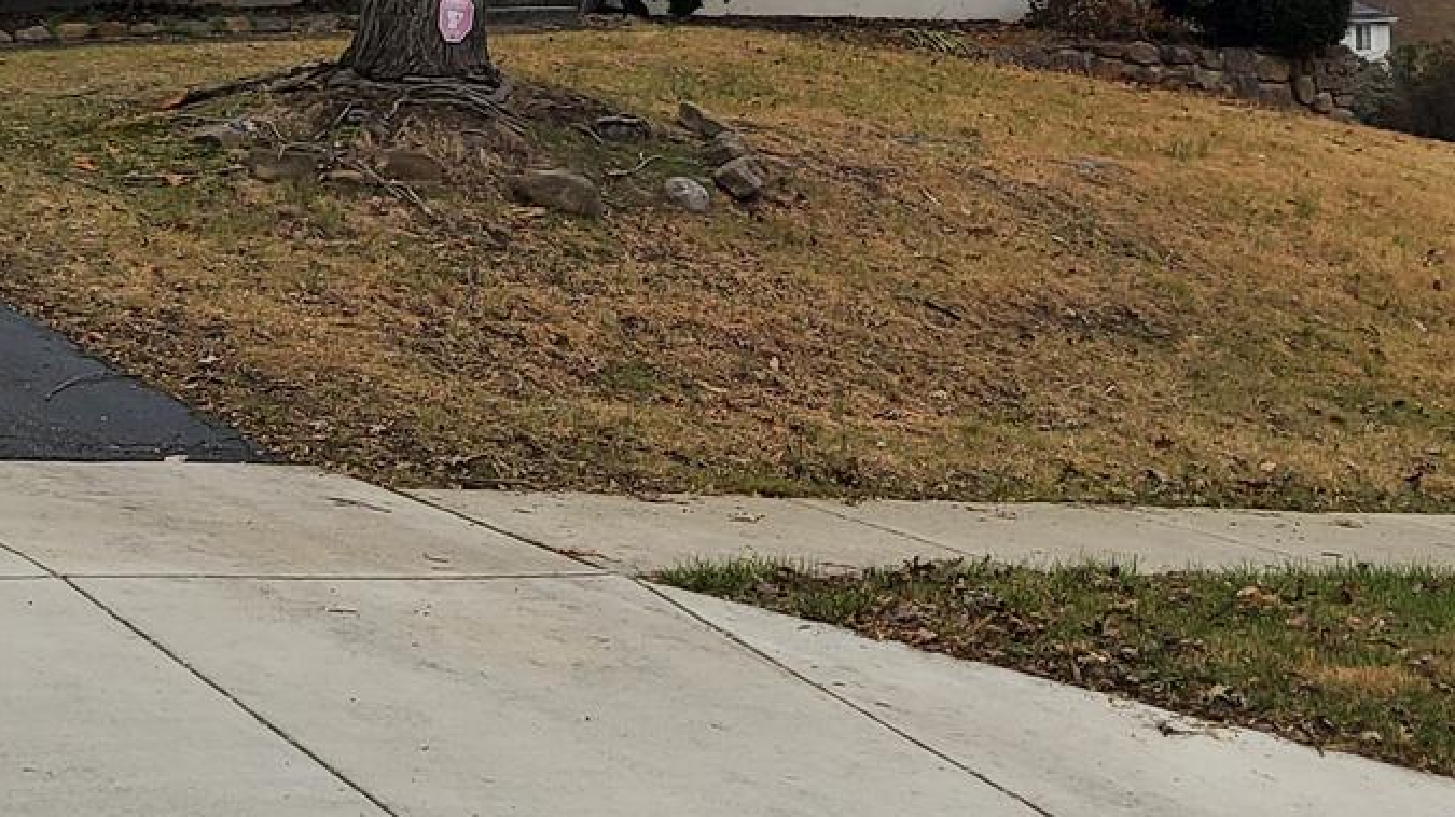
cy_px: -315
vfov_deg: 13.4
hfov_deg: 24.4
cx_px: 325
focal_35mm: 86
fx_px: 3317
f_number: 2
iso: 50
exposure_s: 1/123
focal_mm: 3.08
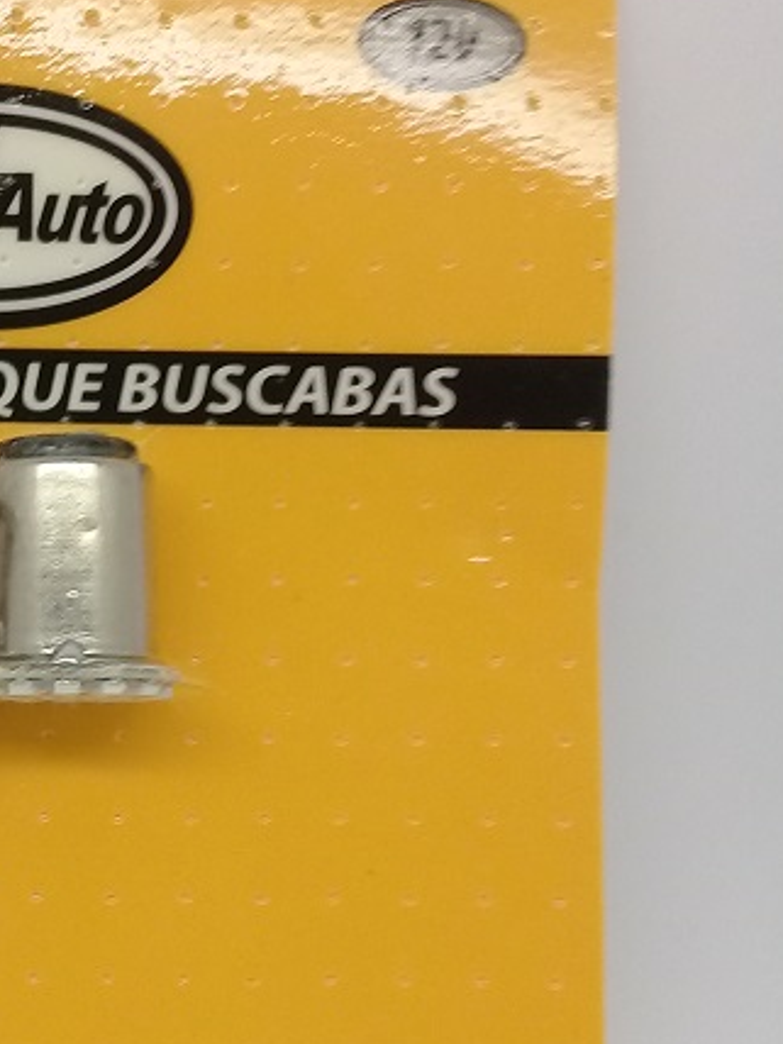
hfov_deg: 19.8
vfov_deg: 27.3
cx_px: -82
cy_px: 651
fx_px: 2141
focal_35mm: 71
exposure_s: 1/100
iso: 80
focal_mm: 3.3
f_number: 2.2
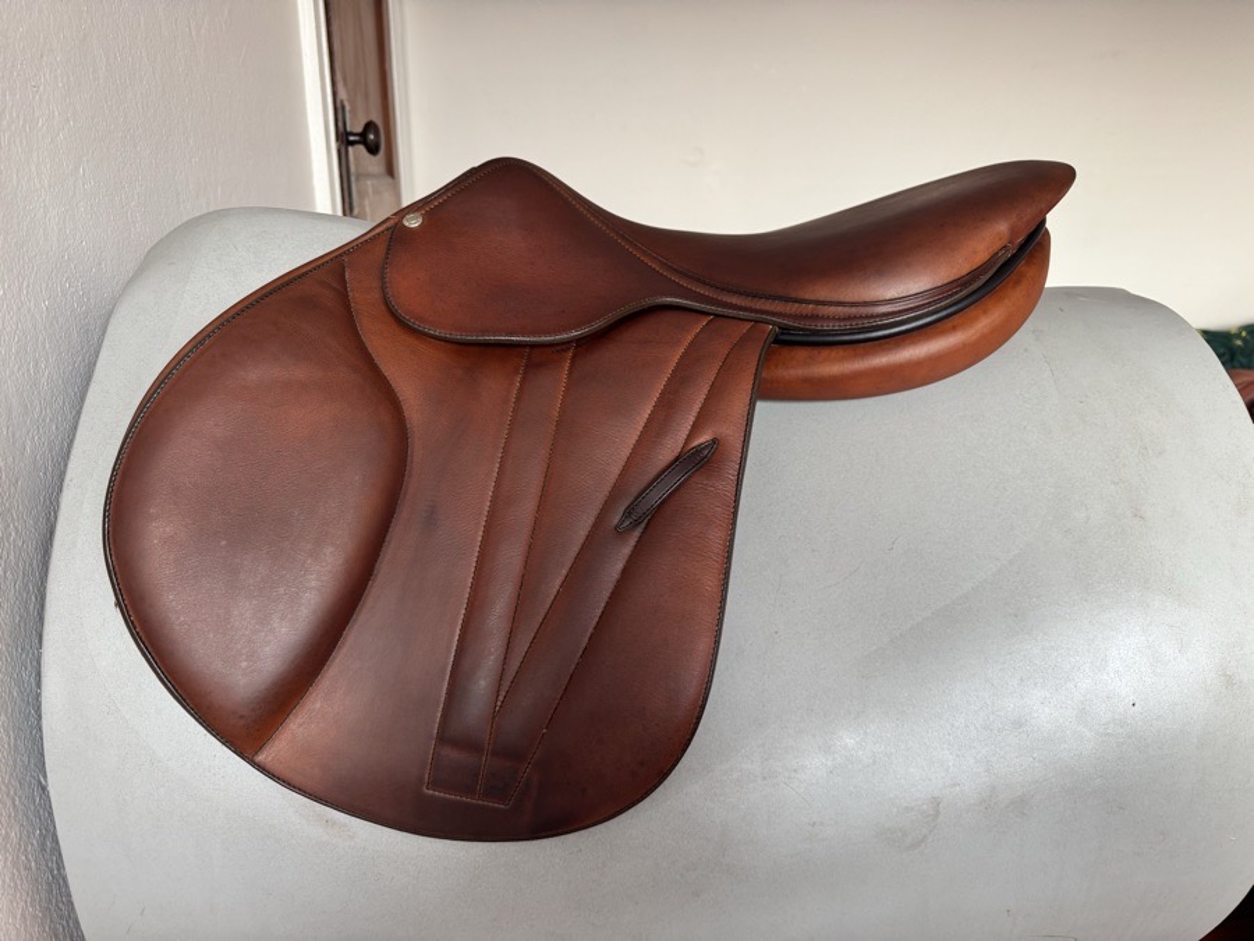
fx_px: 869
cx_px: 627
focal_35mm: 24
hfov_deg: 71.6
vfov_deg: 56.8
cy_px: 470
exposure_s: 1/121
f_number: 1.78
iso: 125
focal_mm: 6.76
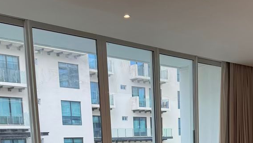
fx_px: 369
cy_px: 184
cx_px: 154
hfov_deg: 37.7
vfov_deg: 20.1
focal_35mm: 55
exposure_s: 1/120
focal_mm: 6.76
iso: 125
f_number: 1.78
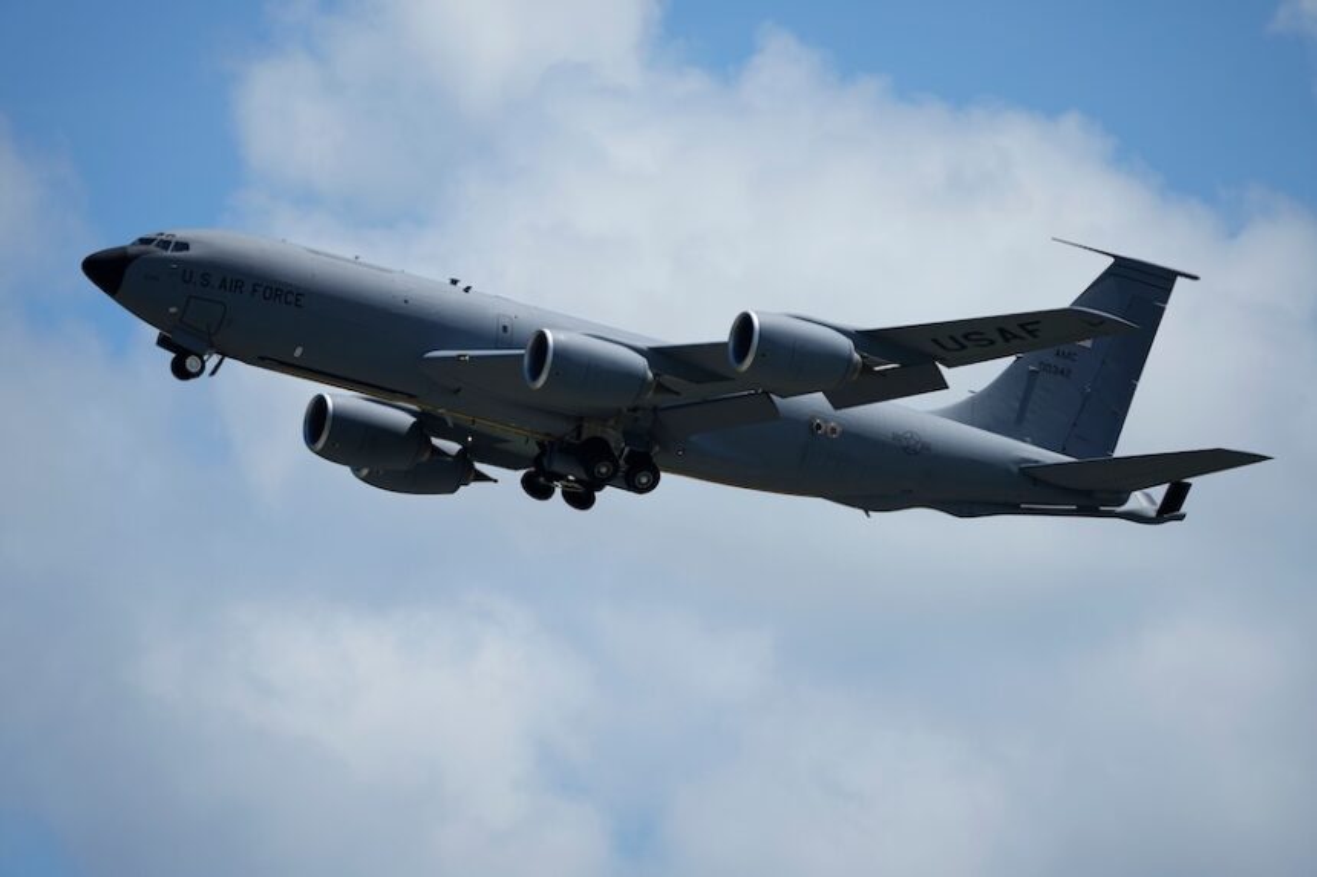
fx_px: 14630
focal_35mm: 400
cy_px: 438
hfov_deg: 5.2
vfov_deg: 3.4
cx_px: 658
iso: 100
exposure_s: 1/4000
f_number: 2.8
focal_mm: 400
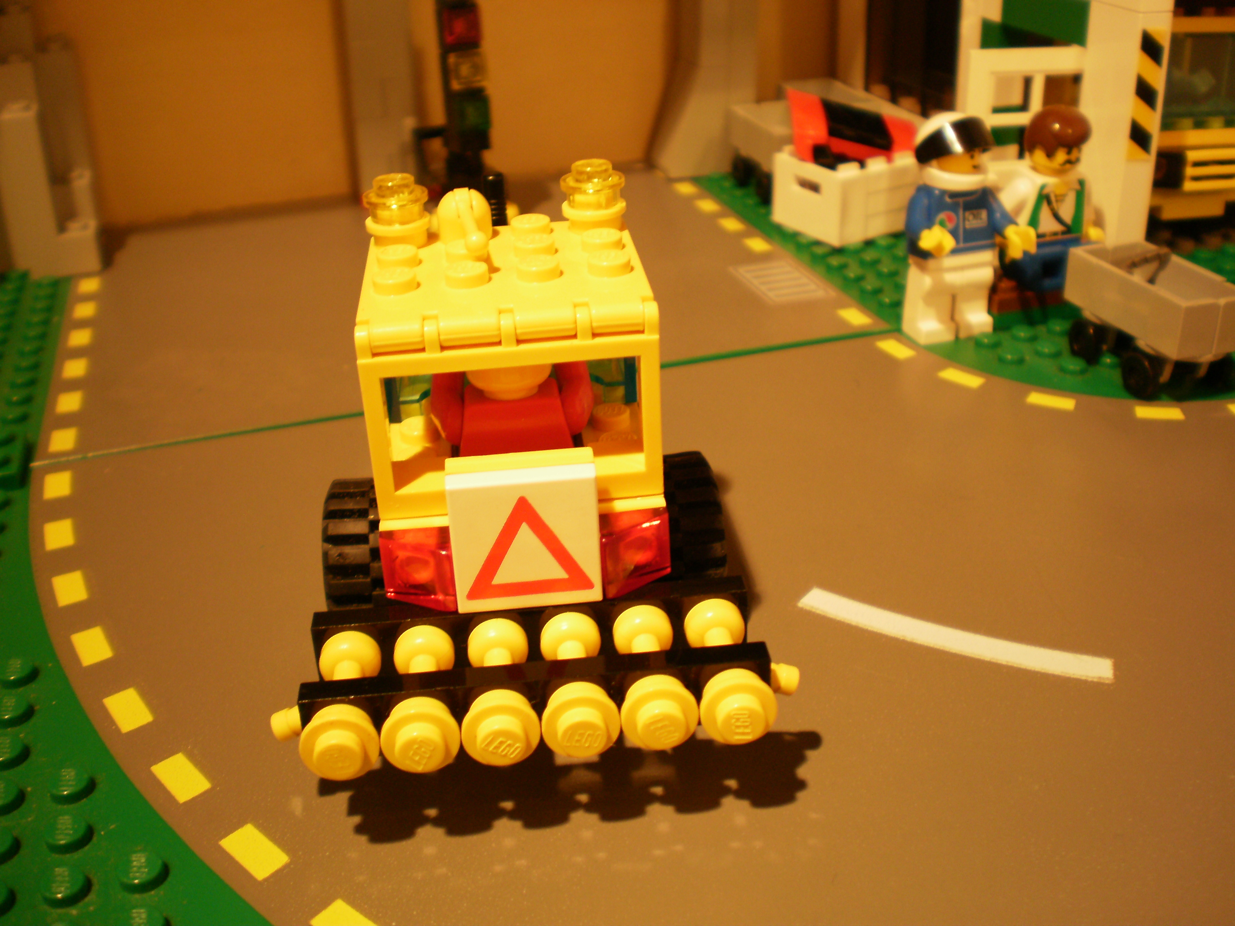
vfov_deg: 39.7
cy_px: 463
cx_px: 618
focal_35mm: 36
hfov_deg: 51.4
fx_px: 1284
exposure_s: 1/4
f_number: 3.1
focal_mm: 6.3
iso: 125
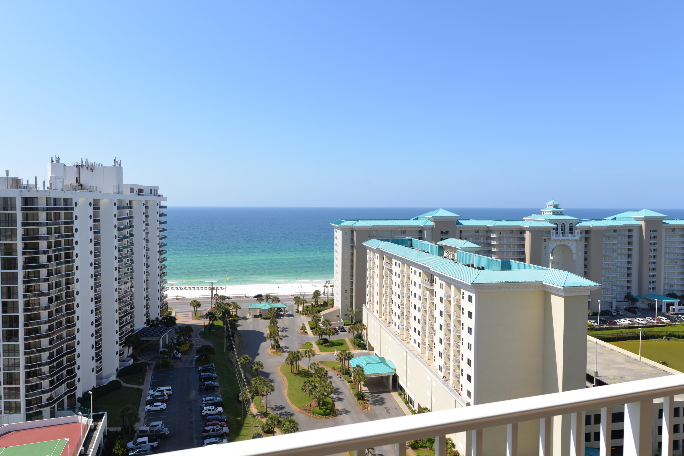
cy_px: 228
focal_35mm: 24
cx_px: 342
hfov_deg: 73.7
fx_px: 456
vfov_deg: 53.2
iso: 100
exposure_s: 1/200
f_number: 8
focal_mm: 24
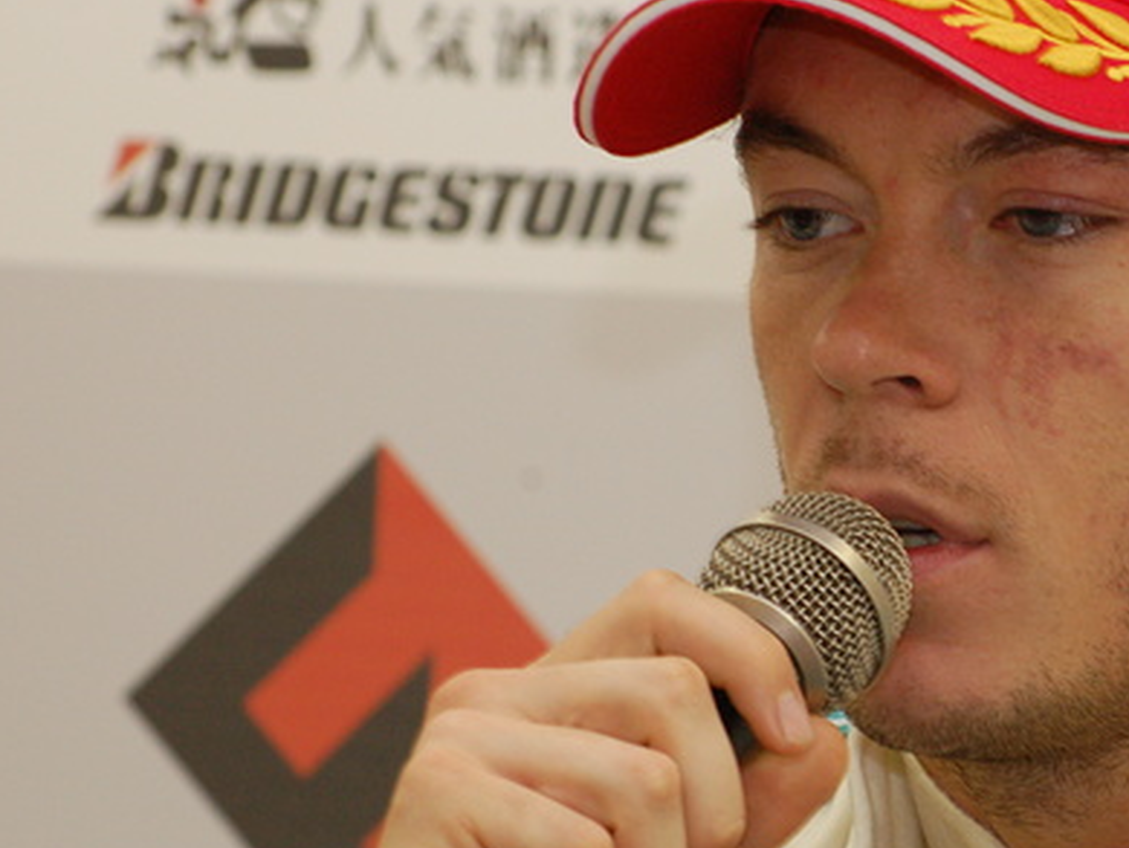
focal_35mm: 400
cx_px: 831
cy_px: 402
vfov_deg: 3.7
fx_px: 13054
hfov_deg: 5.0
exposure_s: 1/60
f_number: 8
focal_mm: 150
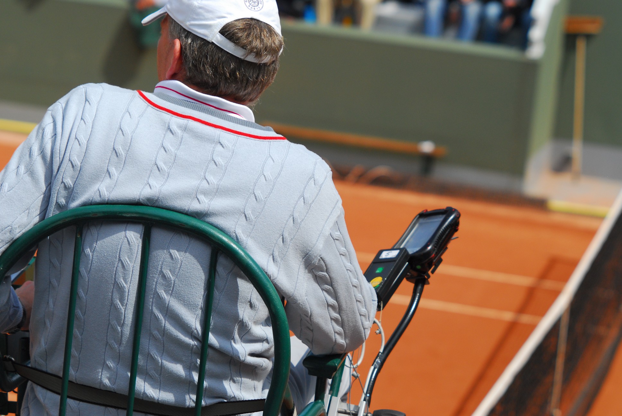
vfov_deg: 9.4
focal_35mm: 147
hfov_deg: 13.9
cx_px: 311
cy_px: 208
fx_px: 2543
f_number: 5
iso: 320
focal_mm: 98
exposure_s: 1/2000
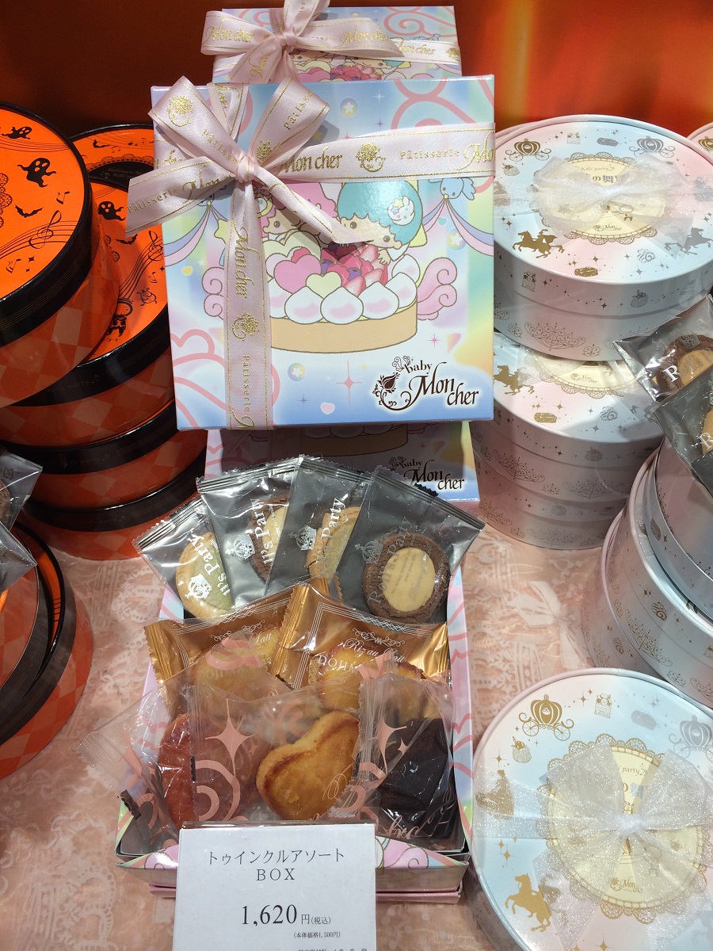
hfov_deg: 48.2
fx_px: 796
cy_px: 476
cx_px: 356
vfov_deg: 61.7
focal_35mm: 29
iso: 32
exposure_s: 1/140
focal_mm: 4.15
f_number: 2.2
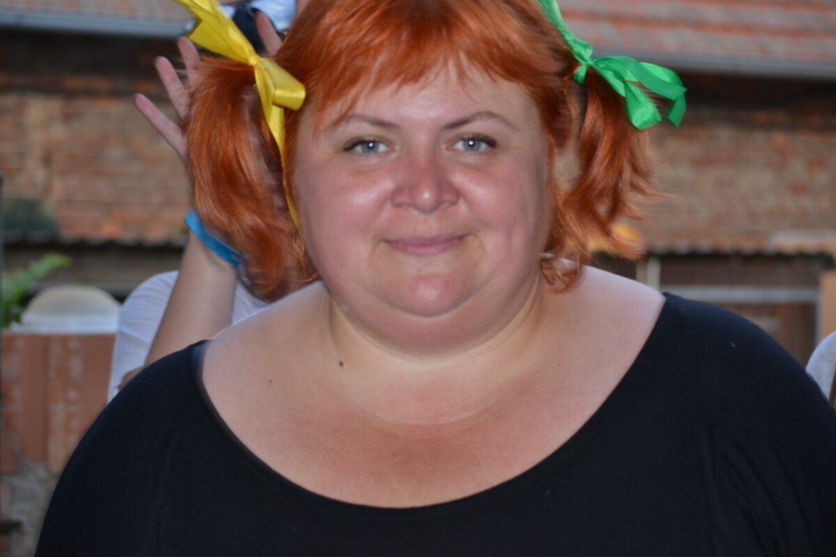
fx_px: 1916
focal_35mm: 82
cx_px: 418
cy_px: 278
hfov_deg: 24.6
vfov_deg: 16.6
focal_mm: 55
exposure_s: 1/60
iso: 100
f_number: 4
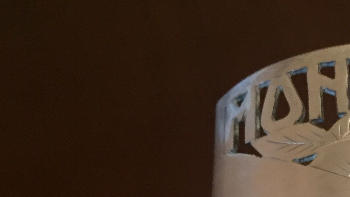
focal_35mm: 91
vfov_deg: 12.0
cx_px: 474
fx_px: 844
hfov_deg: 21.0
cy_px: 376
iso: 250
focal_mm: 4.15
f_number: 2.2
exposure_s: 1/33
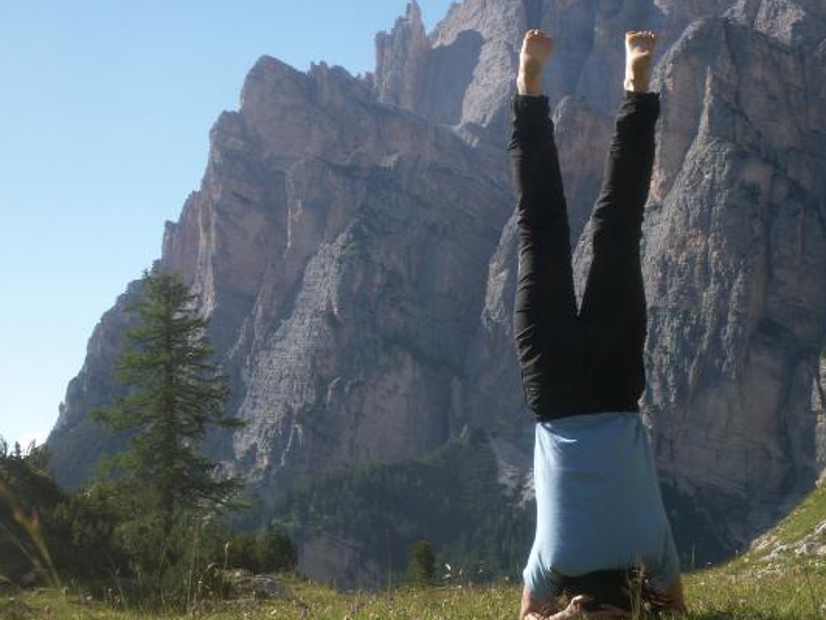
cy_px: 277
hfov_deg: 29.8
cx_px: 467
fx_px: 1551
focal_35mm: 65
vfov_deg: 22.6
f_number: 7.1
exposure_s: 1/160
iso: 50
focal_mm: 11.5
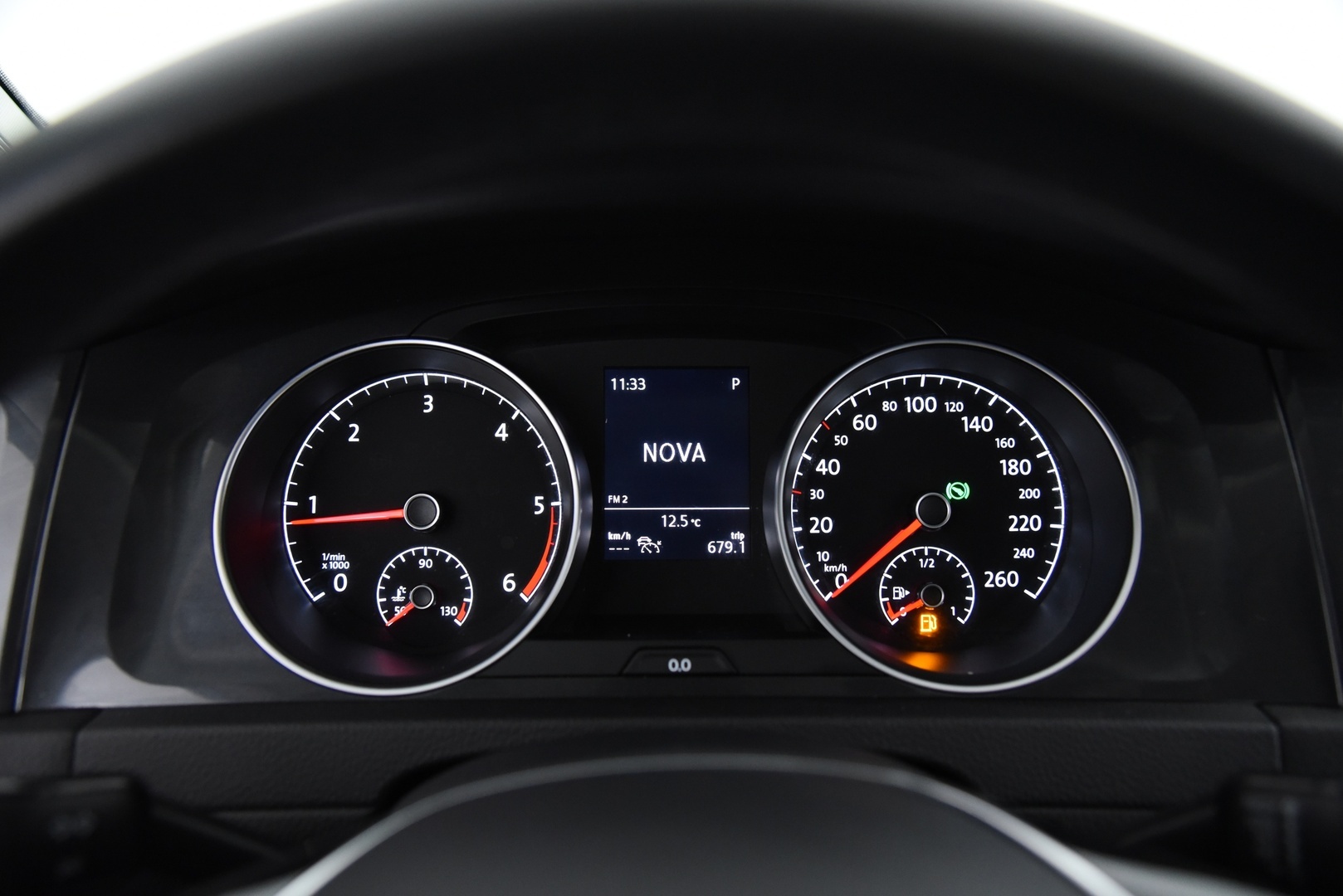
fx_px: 1120
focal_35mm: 30
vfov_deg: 43.6
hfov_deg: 61.9
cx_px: 672
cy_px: 448
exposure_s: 1/30
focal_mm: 30
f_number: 4
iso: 4000
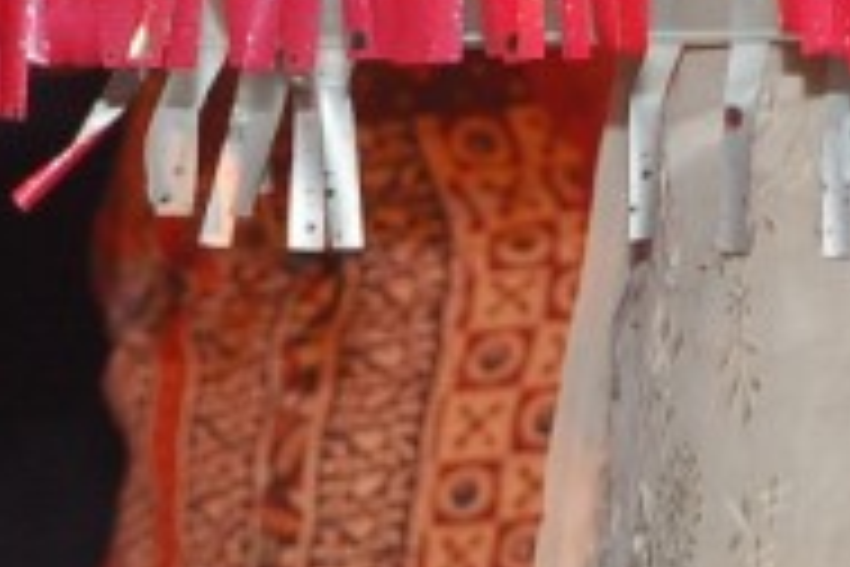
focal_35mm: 651
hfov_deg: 3.2
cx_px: 562
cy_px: 745
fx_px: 15370
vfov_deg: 2.1
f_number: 5.6
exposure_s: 1/125
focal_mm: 80
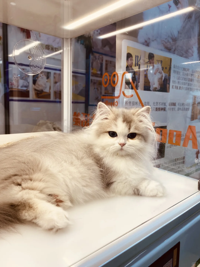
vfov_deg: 67.3
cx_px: 100
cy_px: 134
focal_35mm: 26
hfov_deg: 53.1
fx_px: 200
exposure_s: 1/114
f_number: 1.8
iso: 32
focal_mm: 4.25
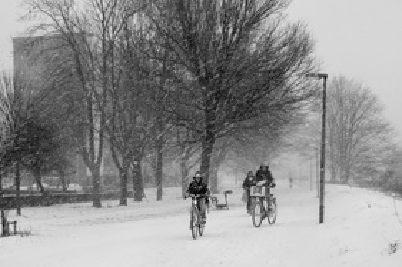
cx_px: 203
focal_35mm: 59
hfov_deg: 34.0
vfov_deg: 22.9
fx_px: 658
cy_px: 166
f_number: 10
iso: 640
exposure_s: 1/125
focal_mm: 24
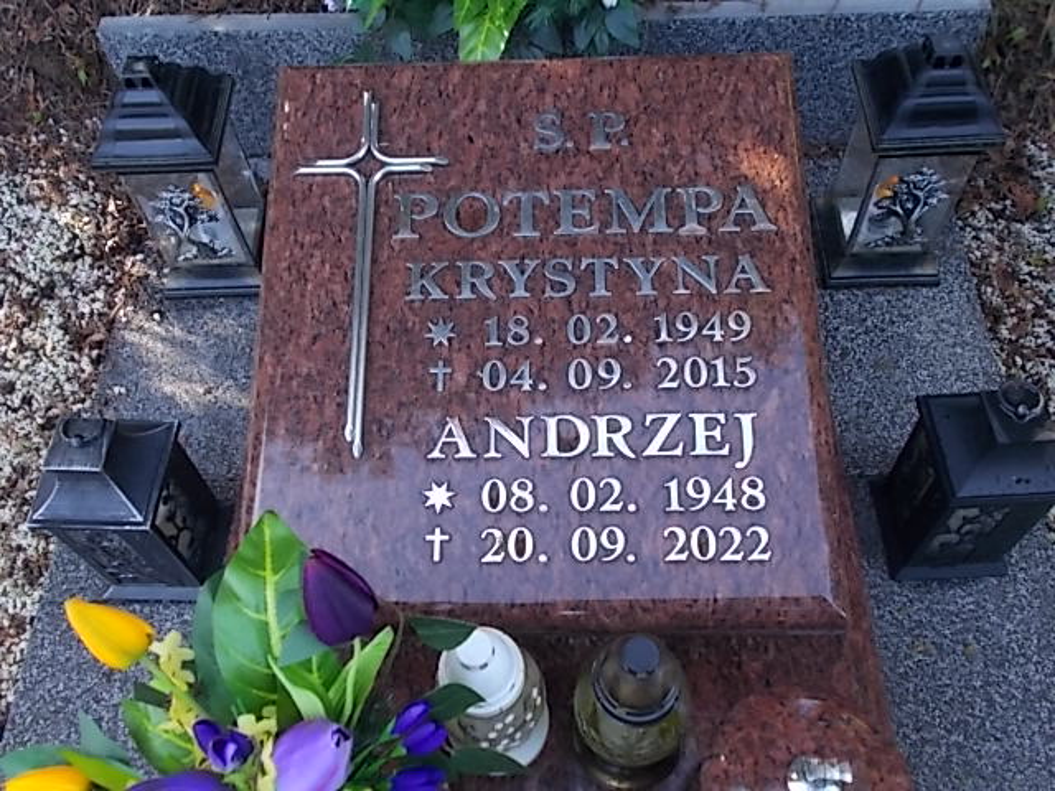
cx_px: 528
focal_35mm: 34
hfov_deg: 54.0
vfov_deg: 41.8
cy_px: 396
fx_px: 1036
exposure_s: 1/40
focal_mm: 6
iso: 80
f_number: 3.6
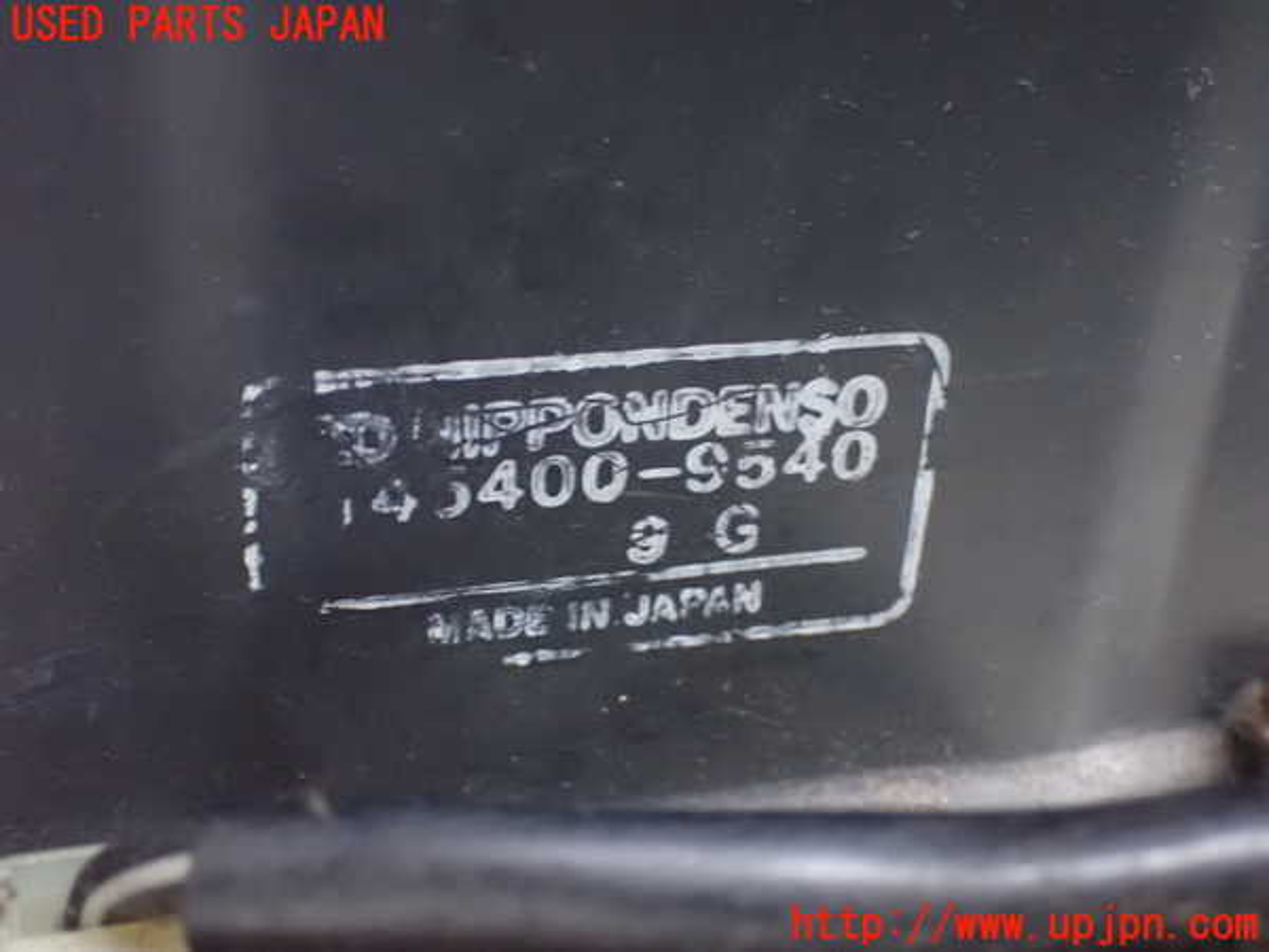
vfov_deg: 29.1
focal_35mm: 50
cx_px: 634
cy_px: 476
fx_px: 1833
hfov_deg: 38.2
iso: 1600
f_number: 3.2
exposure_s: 1/20
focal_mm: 9.01
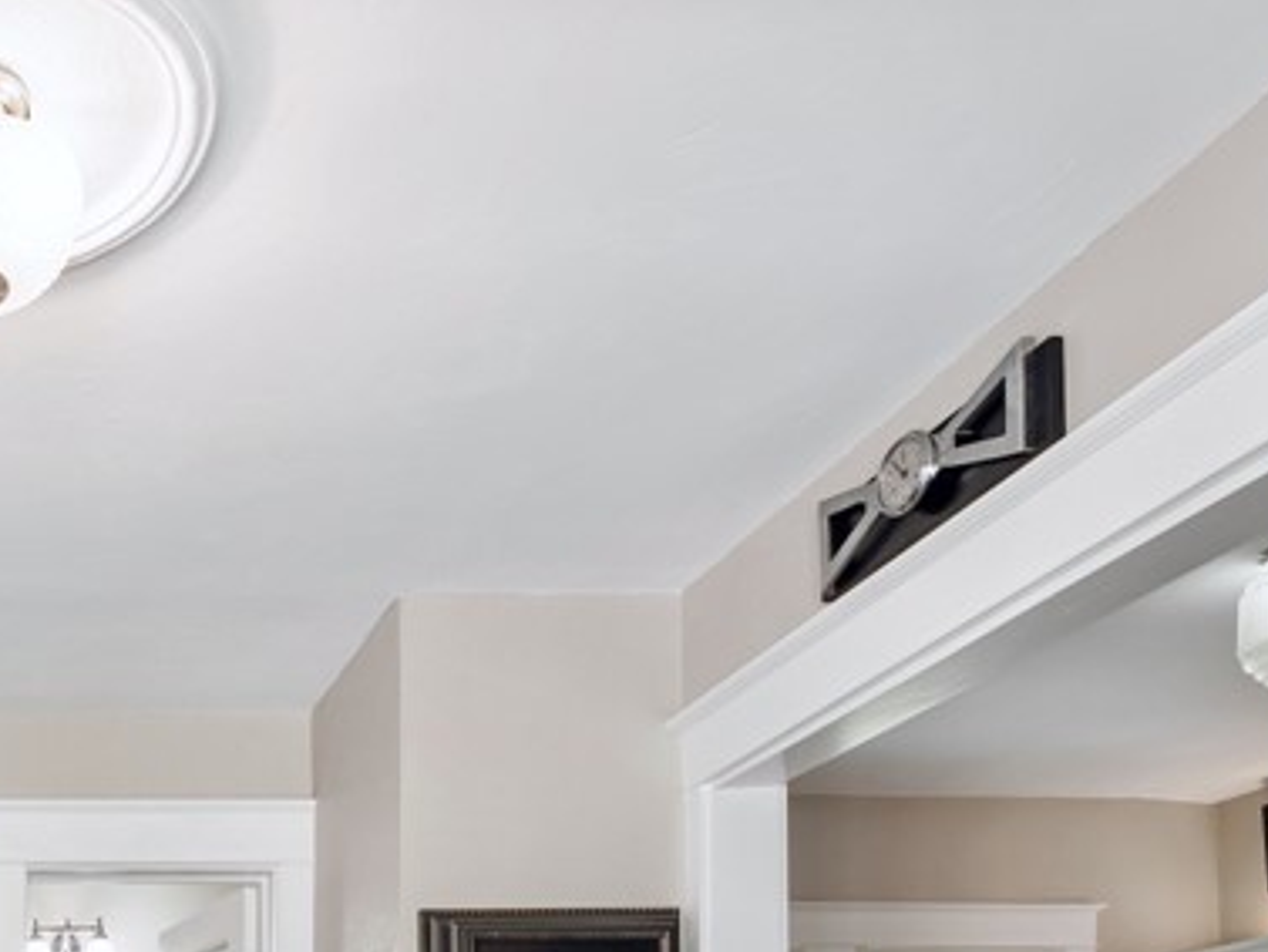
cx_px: -34
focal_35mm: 38
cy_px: 1261
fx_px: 1392
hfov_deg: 41.7
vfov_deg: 29.6
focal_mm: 7
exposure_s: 1/10
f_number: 7.1
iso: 200
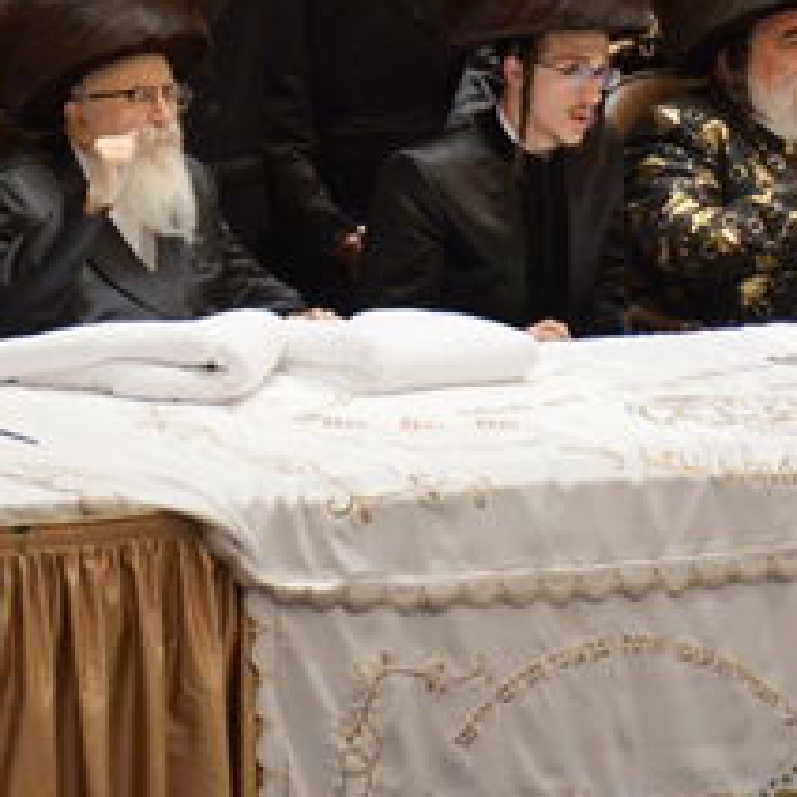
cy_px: 66
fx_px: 20058
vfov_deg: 2.3
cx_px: 383
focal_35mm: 770
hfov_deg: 2.3
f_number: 5.6
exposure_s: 1/125
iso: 2000
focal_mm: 300
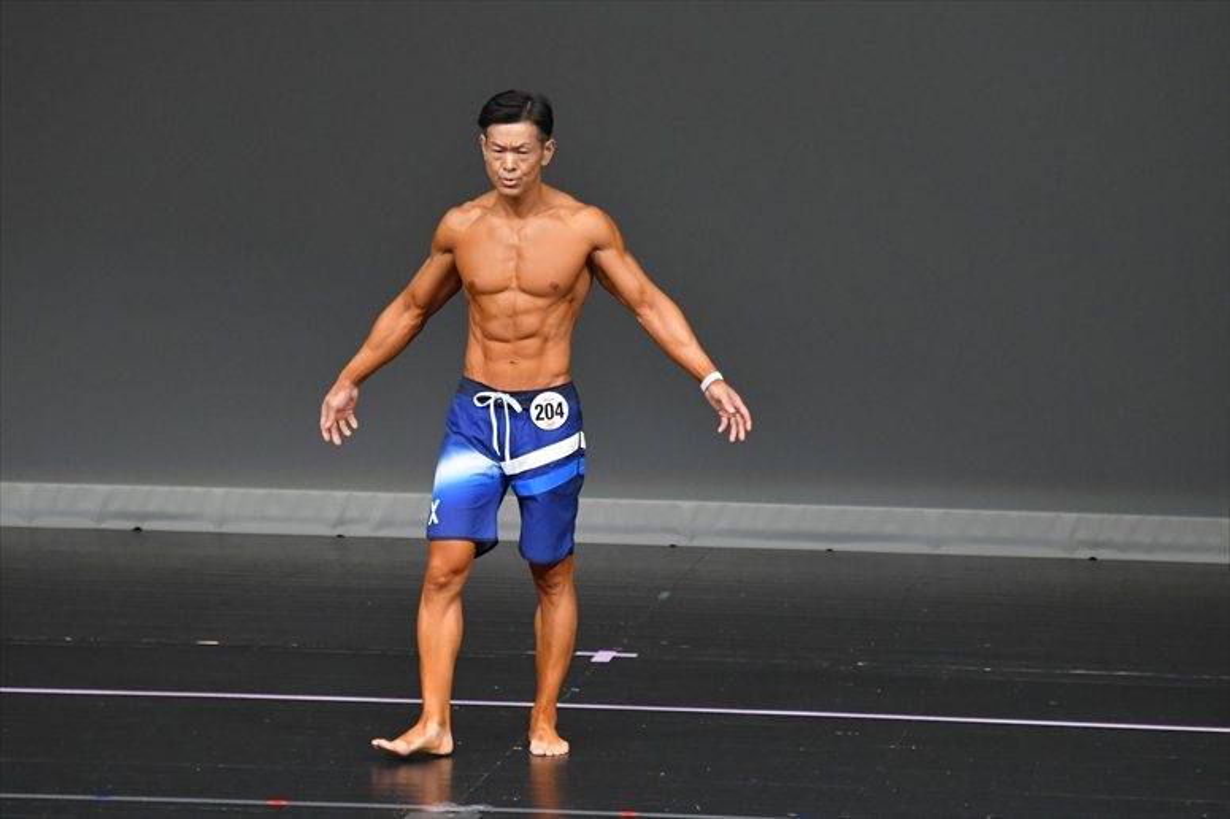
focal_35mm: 345
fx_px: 11782
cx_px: 615
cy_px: 410
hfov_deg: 6.0
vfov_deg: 4.0
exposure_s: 1/400
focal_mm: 230
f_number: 5.6
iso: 4000
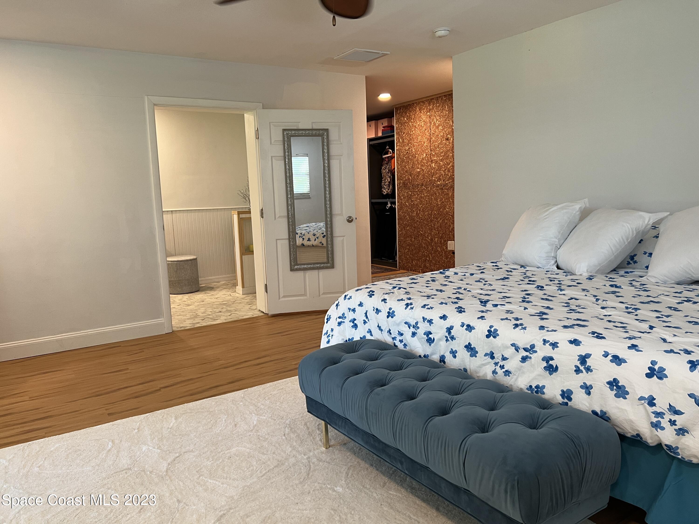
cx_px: 350
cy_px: 262
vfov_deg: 53.1
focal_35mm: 26
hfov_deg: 67.3
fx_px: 525
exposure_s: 1/60
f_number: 1.5
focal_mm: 5.7
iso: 80
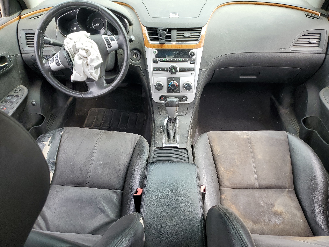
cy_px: 124
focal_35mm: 26
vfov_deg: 53.1
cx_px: 164
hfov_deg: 67.3
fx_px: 247
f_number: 1.5
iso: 50
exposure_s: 1/227
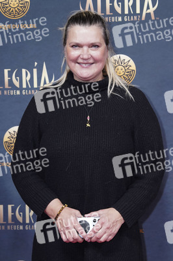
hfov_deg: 21.2
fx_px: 462
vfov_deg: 31.4
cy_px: 130
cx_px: 86
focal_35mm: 64
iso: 2500
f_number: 4.5
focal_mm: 64
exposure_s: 1/200
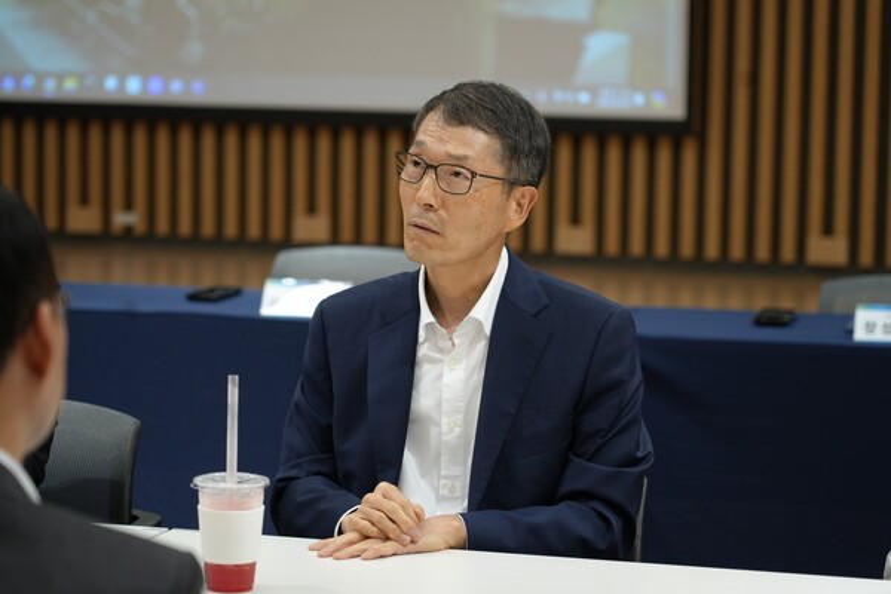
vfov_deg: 13.0
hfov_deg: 19.5
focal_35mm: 105
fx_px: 2599
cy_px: 297
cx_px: 446
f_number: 4
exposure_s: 1/160
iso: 1600
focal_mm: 105
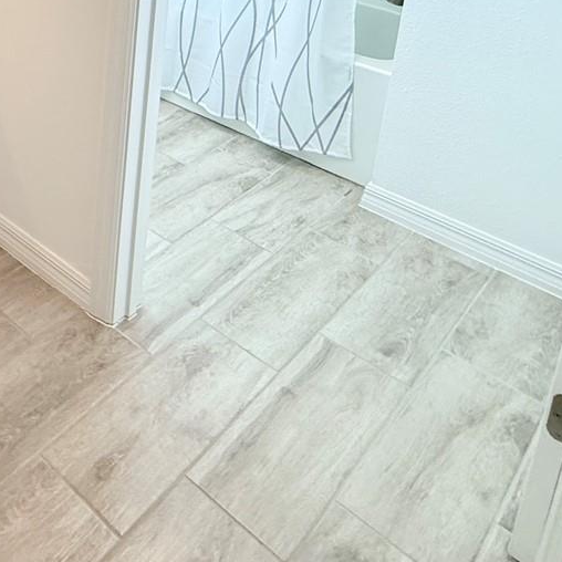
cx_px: -81
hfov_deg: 35.5
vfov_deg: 35.7
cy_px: -75
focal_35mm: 39
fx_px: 716
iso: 200
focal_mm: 2.22
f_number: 2.2
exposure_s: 1/120
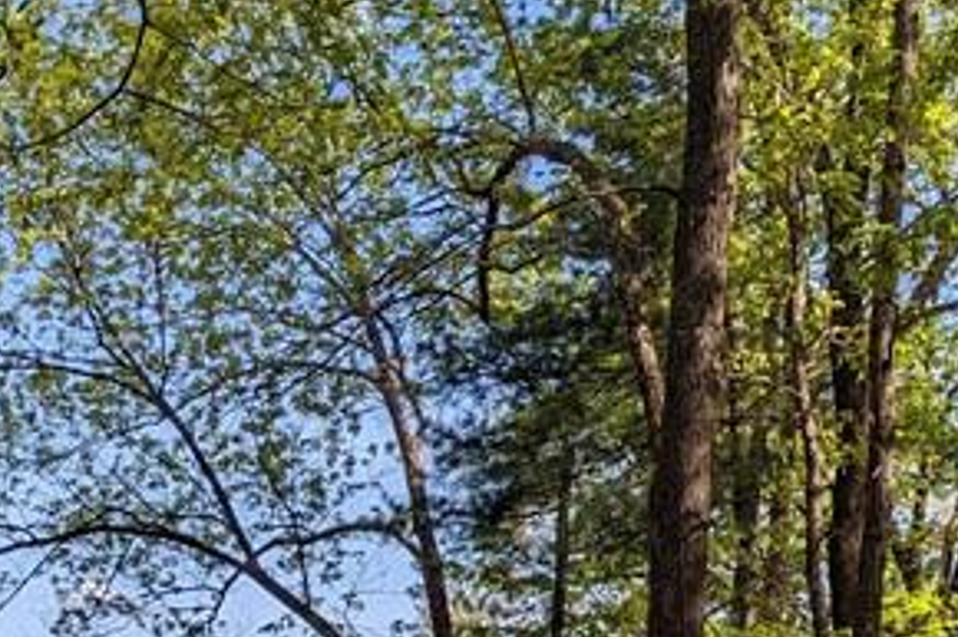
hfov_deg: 22.4
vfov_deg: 13.9
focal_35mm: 88
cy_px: 1119
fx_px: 2340
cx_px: 35
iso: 46
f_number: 1.85
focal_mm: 6.81
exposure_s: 1/1332
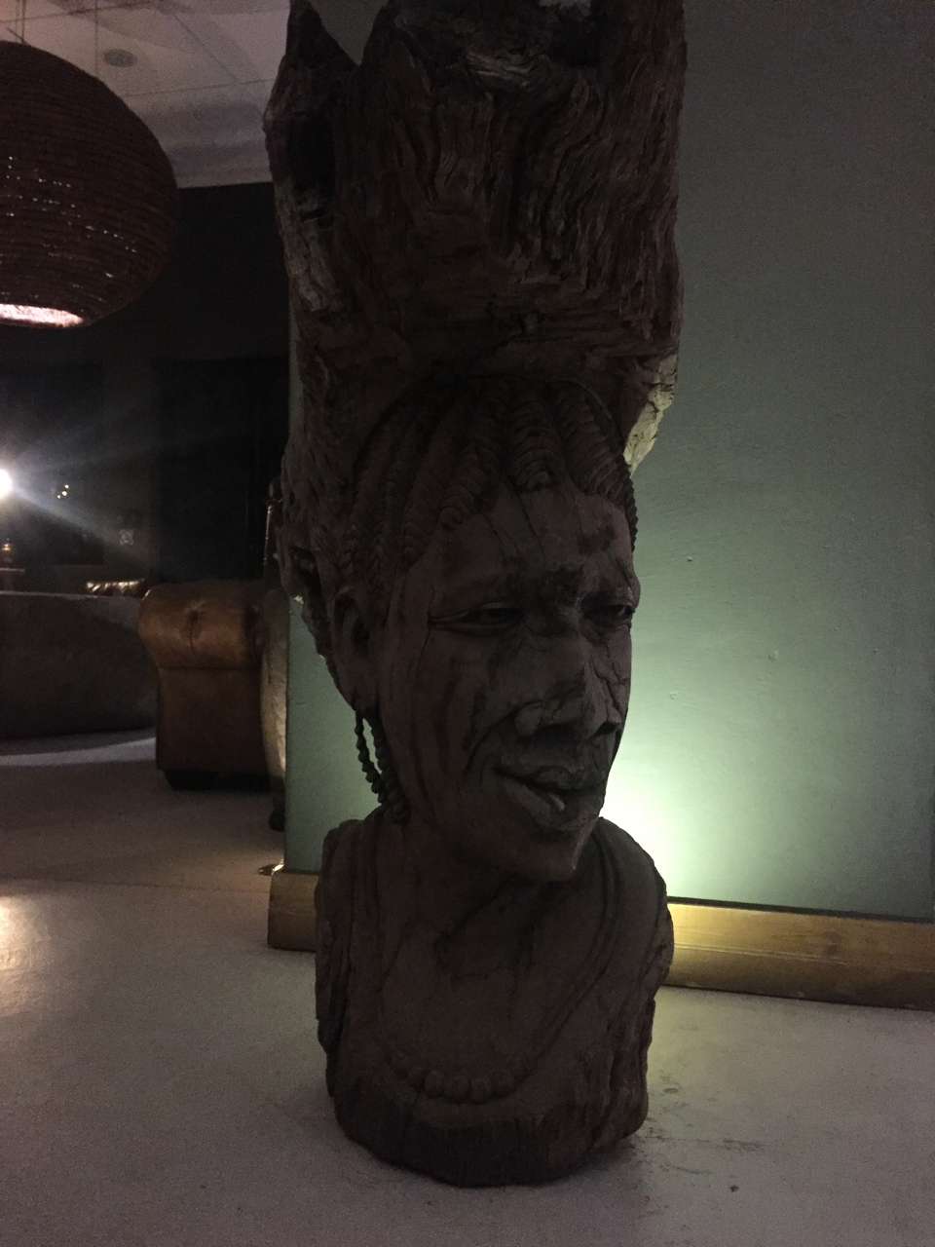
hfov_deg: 48.2
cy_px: 624
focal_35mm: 29
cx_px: 468
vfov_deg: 61.7
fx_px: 1044
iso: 400
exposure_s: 1/17
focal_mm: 4.15
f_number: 2.2
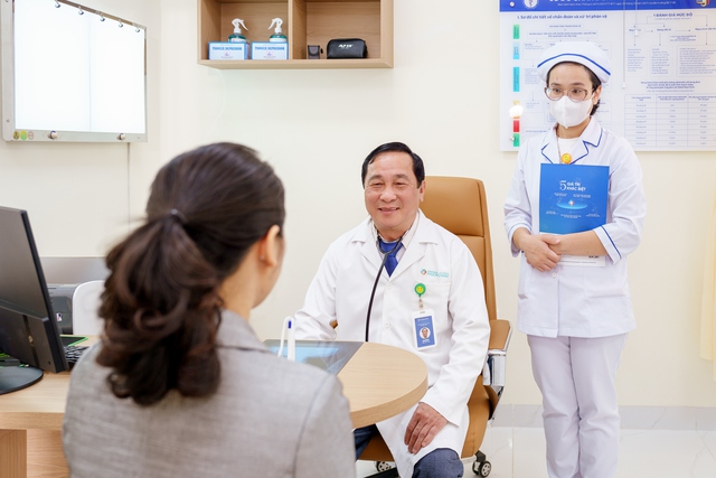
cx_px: 358
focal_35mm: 32
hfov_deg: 58.7
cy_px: 239
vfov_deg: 41.1
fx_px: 637
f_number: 3.2
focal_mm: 32
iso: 160
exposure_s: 1/125
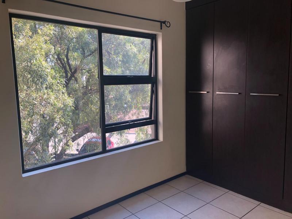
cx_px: 146
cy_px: 110
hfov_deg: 63.4
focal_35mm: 28
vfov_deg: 49.7
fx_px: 236
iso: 40
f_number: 1.8
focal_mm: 3.99
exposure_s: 1/120
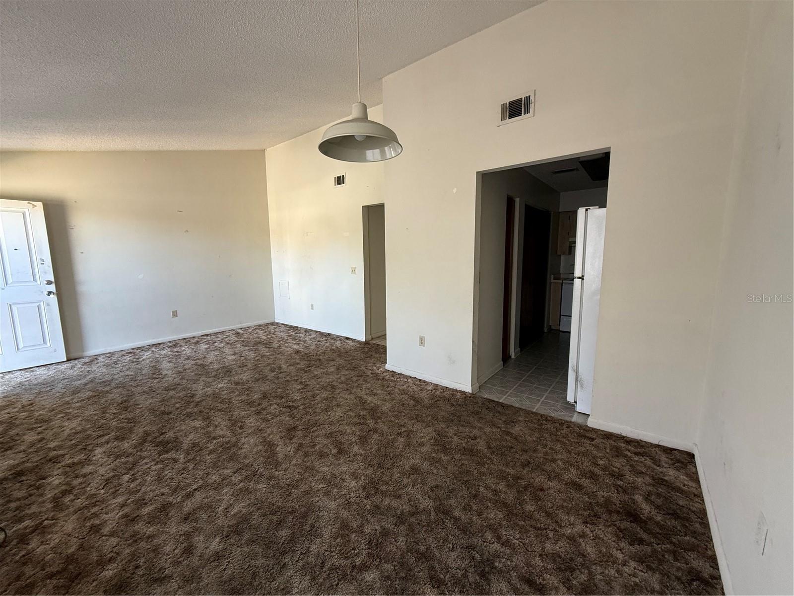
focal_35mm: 14
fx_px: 321
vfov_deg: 85.7
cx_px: 397
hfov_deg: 102.1
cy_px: 298
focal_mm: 2.22
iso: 250
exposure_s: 1/99
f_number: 2.2
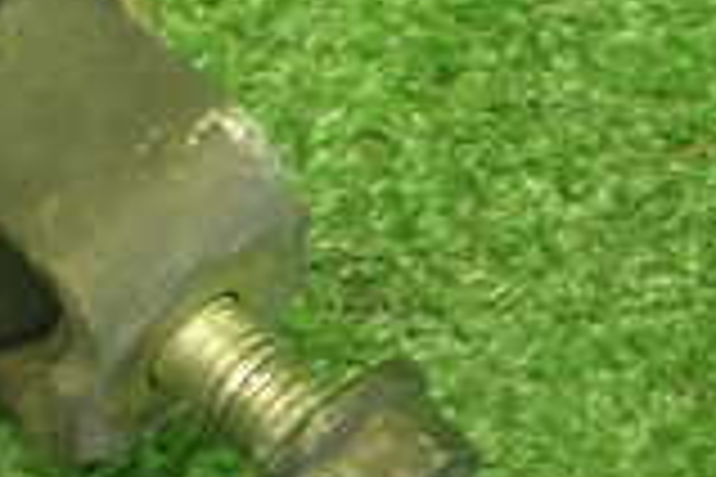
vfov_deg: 11.6
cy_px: 292
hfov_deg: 15.7
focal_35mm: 118
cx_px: -428
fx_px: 2347
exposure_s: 1/30
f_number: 2.3
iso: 320
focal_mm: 5.4
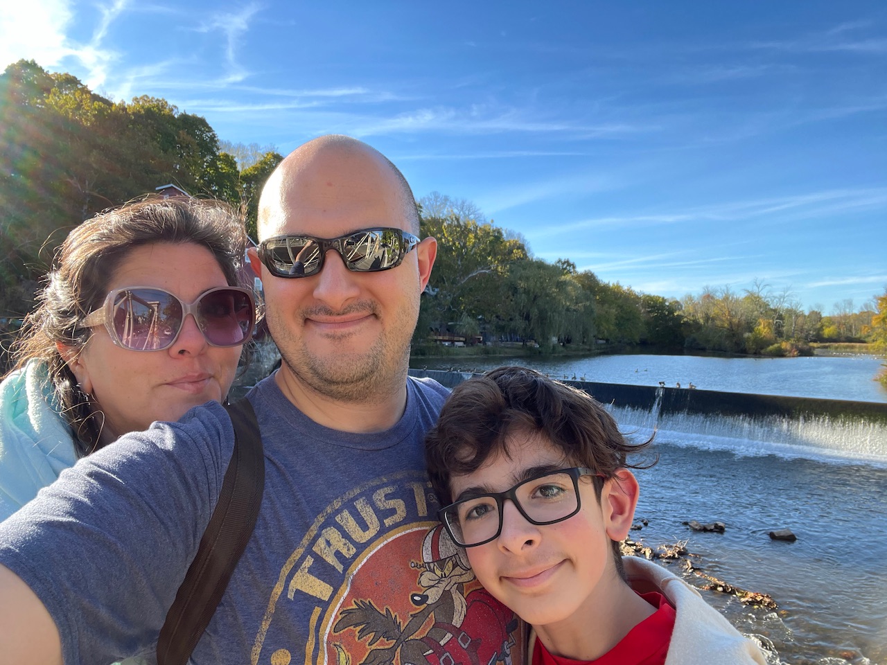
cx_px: 444
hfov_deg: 73.9
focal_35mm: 23
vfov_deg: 58.9
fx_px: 589
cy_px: 332
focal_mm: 2.71
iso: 32
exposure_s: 1/176
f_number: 2.2
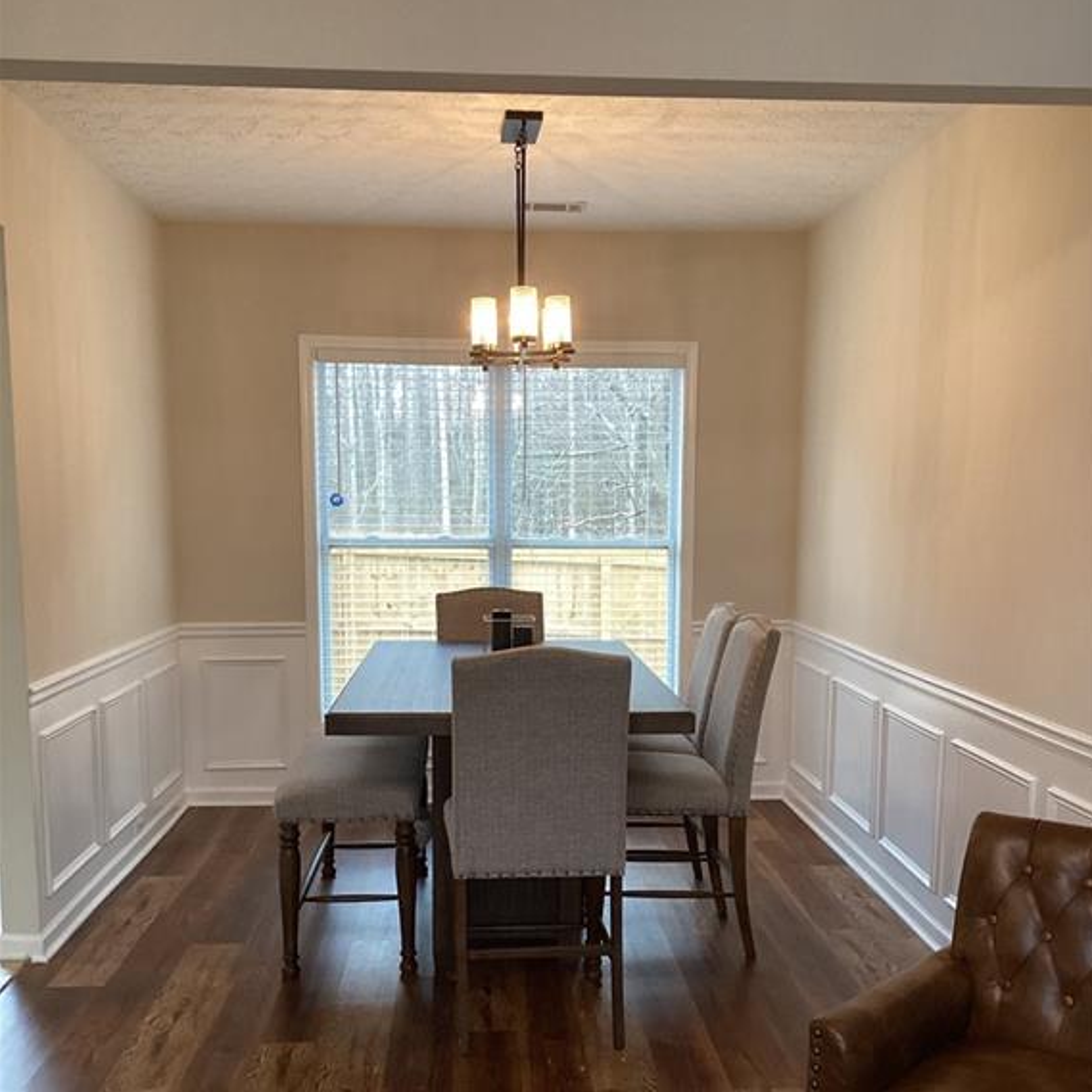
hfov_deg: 44.9
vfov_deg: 44.5
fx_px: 1321
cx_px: 551
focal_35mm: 37
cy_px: 695
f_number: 2.4
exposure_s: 1/60
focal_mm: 3.3
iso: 200
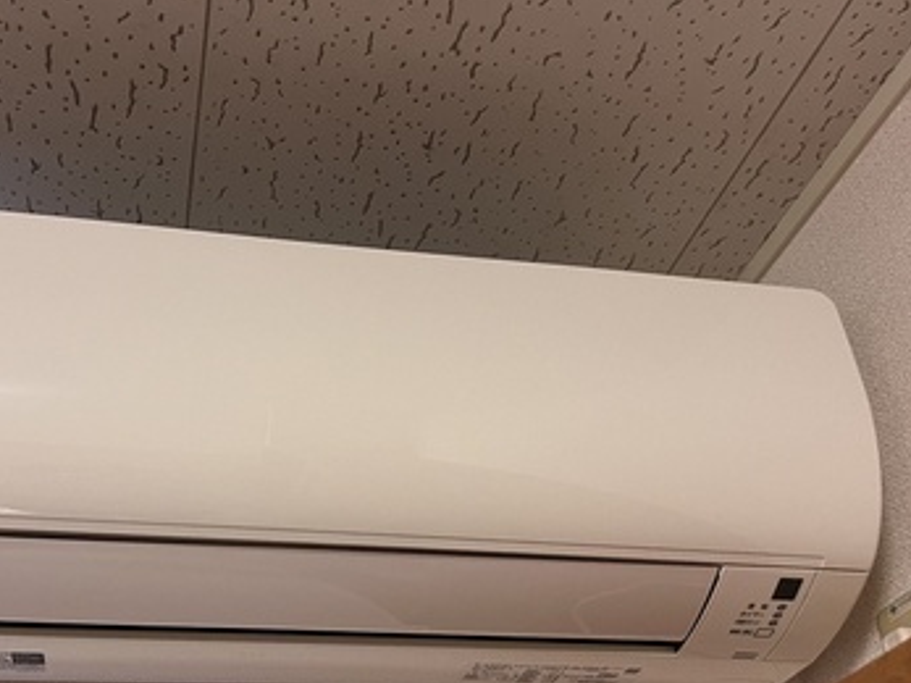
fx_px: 1105
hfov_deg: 44.5
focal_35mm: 42
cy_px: 489
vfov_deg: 33.8
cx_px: 349
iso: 250
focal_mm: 5.1
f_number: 1.6
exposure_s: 1/60
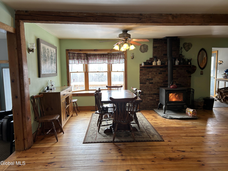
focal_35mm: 26
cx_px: 114
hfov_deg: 67.3
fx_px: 171
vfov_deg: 53.1
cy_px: 86
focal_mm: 5.7
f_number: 1.5
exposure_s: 1/60
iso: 64
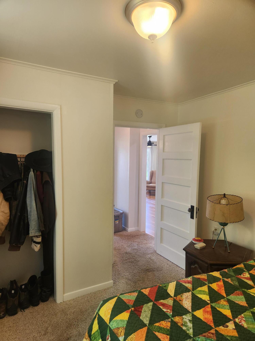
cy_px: 170
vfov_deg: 73.9
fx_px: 226
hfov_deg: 58.9
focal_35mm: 23
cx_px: 128
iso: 125
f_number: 1.8
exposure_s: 1/120
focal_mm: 5.4
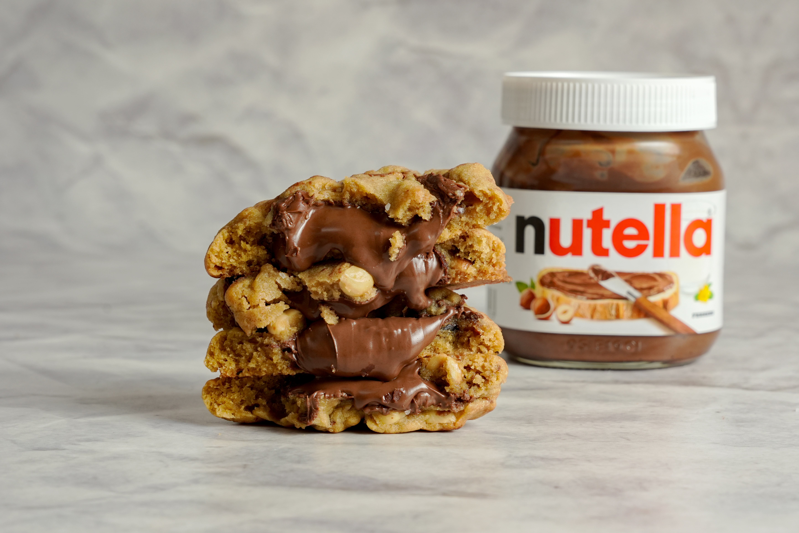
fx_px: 1553
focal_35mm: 70
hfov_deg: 28.8
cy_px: 266
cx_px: 400
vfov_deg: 19.5
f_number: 9
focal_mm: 70
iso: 500
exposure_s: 1/200
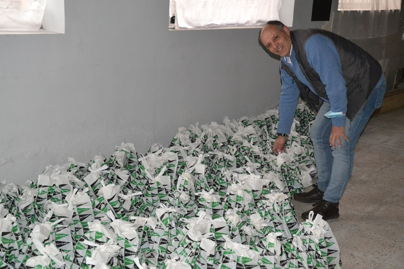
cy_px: 134
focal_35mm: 51
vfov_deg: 26.5
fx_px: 572
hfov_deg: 38.9
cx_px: 202
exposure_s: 1/60
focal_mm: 34
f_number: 7.1
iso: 3200
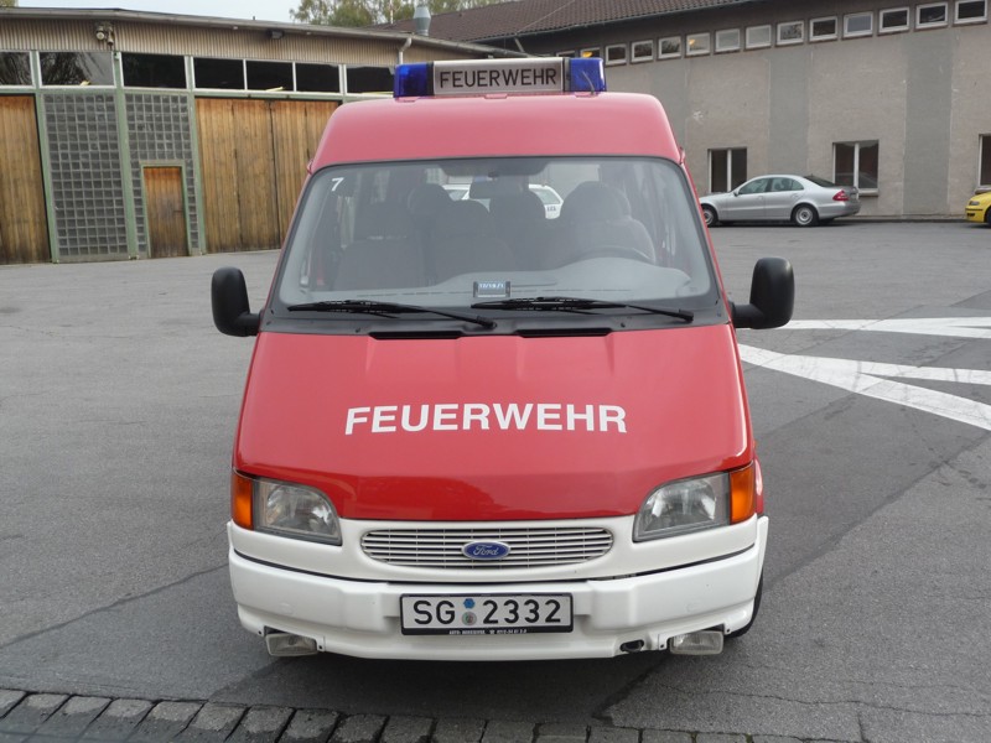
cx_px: 496
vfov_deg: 41.8
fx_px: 973
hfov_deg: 54.0
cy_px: 372
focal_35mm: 34
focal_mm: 5.6
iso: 100
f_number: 3.6
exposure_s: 1/125
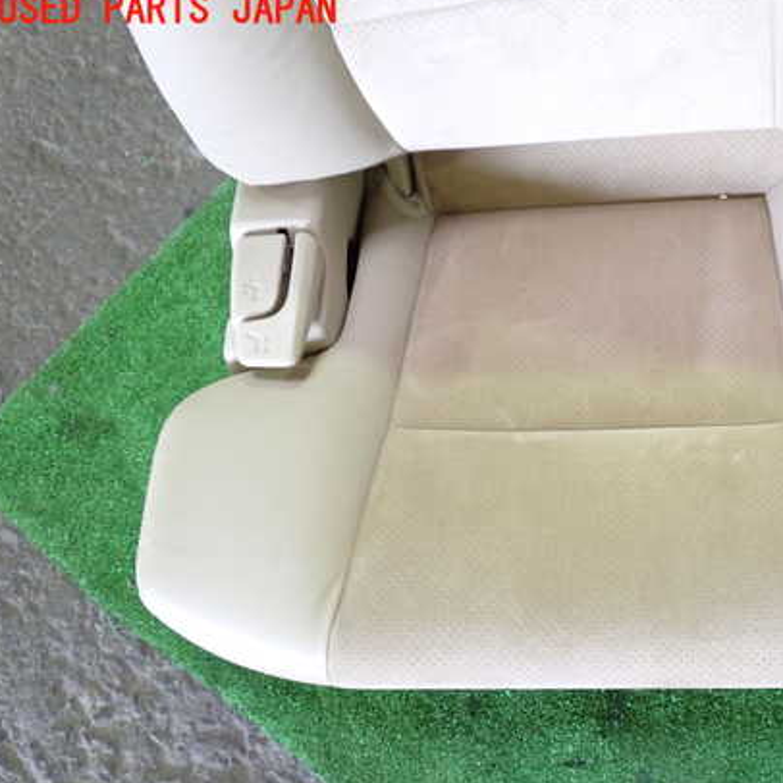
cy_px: 420
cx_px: 565
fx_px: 1203
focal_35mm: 47
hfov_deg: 35.4
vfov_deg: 36.0
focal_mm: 6.37
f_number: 2.5
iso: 400
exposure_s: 1/40
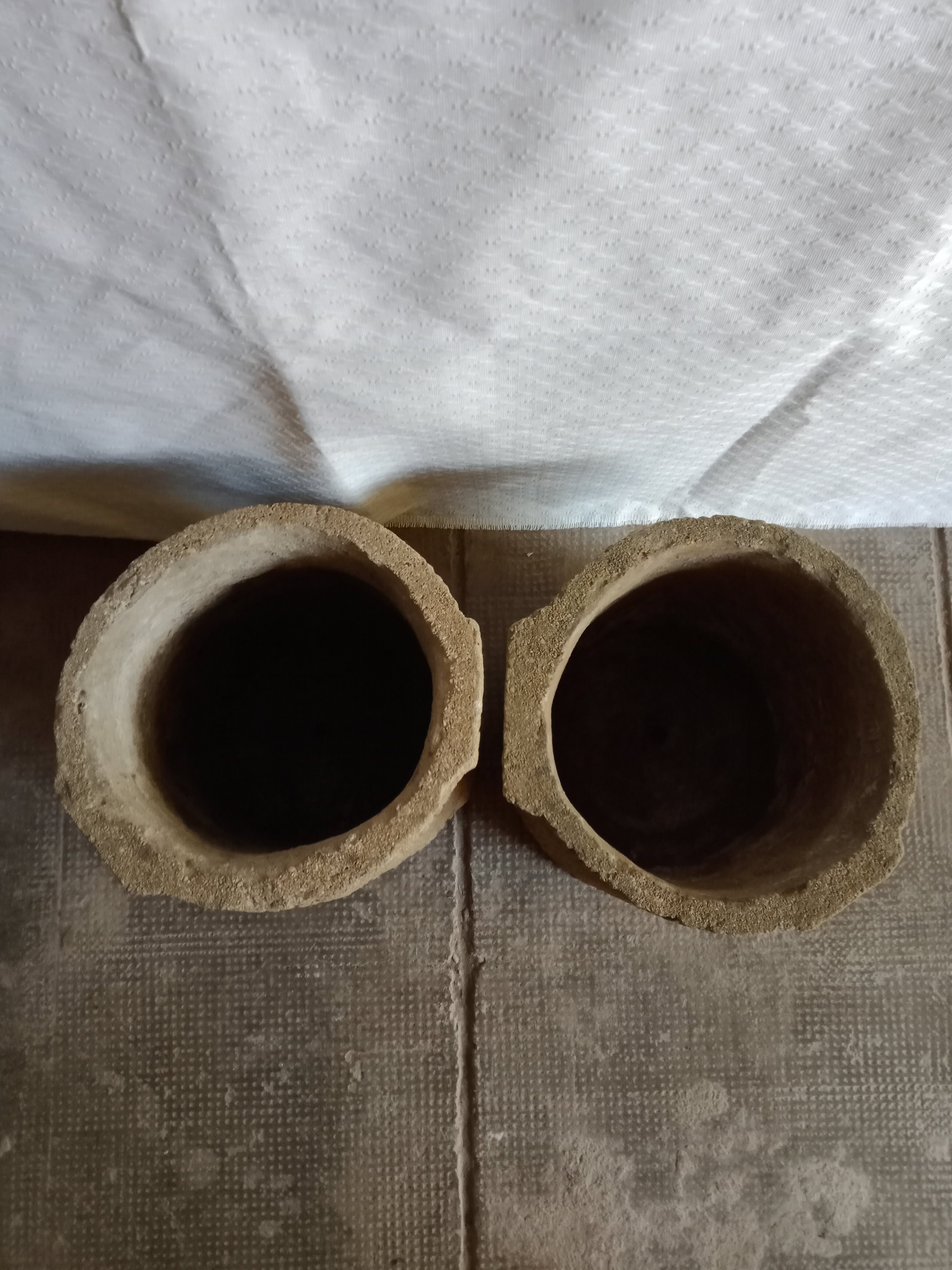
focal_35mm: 27
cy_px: 635
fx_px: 990
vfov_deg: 65.3
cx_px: 476
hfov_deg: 51.4
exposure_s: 1/33.3
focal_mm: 3.54
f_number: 2
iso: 655
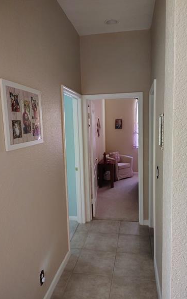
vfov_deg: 70.4
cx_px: 100
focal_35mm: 26
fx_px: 212
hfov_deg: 47.5
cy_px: 151
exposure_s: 1/60
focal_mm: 5.56
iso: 1897
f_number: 1.8
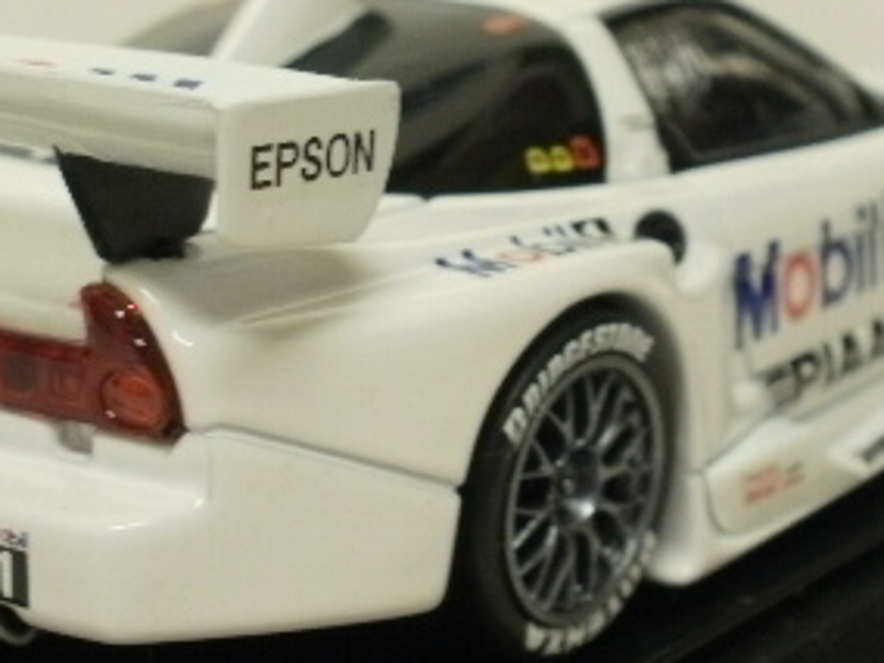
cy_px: 283
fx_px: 2528
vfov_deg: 14.9
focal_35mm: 99
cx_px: 342
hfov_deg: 19.8
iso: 125
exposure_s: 1/8
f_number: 4
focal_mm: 7.7
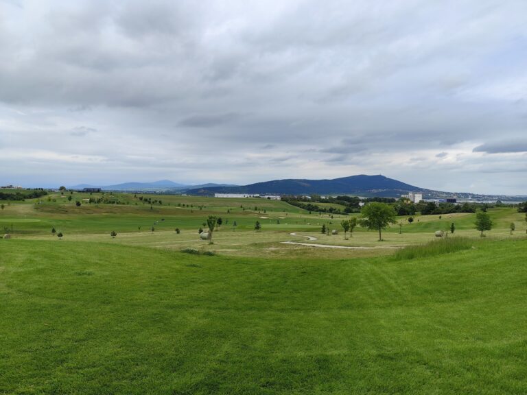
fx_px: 350
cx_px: 264
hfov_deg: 73.9
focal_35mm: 23
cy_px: 198
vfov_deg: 58.9
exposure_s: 1/669
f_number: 1.65
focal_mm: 6.19
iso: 50
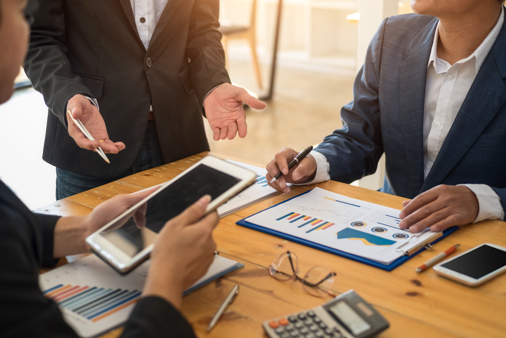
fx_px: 844
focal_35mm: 60
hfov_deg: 33.4
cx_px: 253
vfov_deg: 22.6
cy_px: 169
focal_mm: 60
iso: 250
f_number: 3.2
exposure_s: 1/200
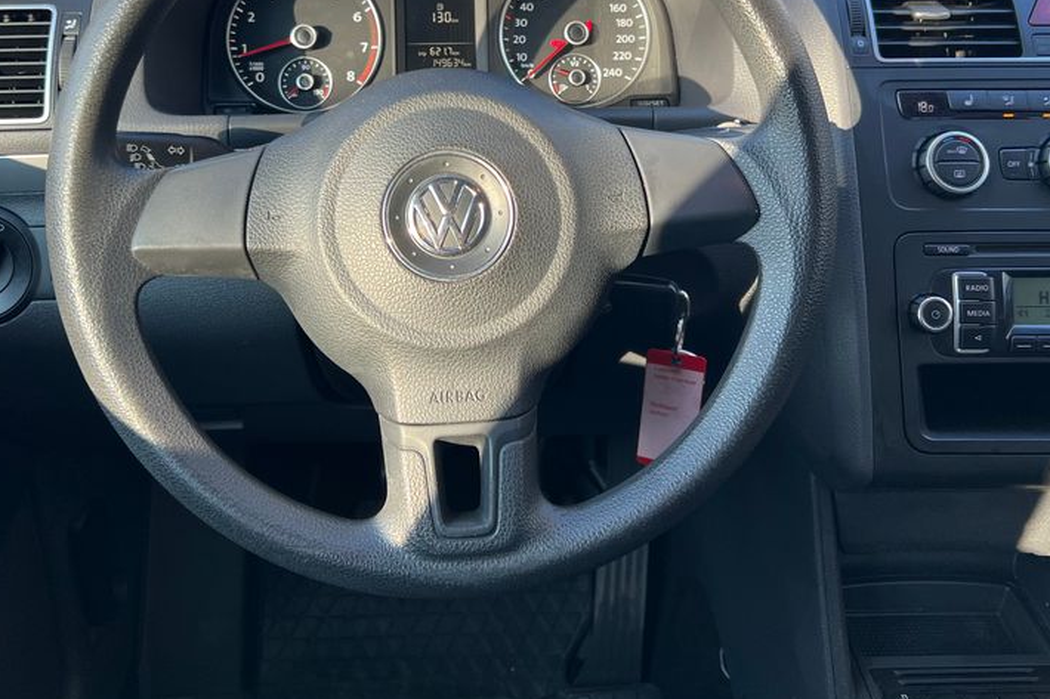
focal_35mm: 39
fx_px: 1137
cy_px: 151
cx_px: 458
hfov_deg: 49.4
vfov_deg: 33.3
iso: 32
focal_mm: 5.7
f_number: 1.5
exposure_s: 1/128
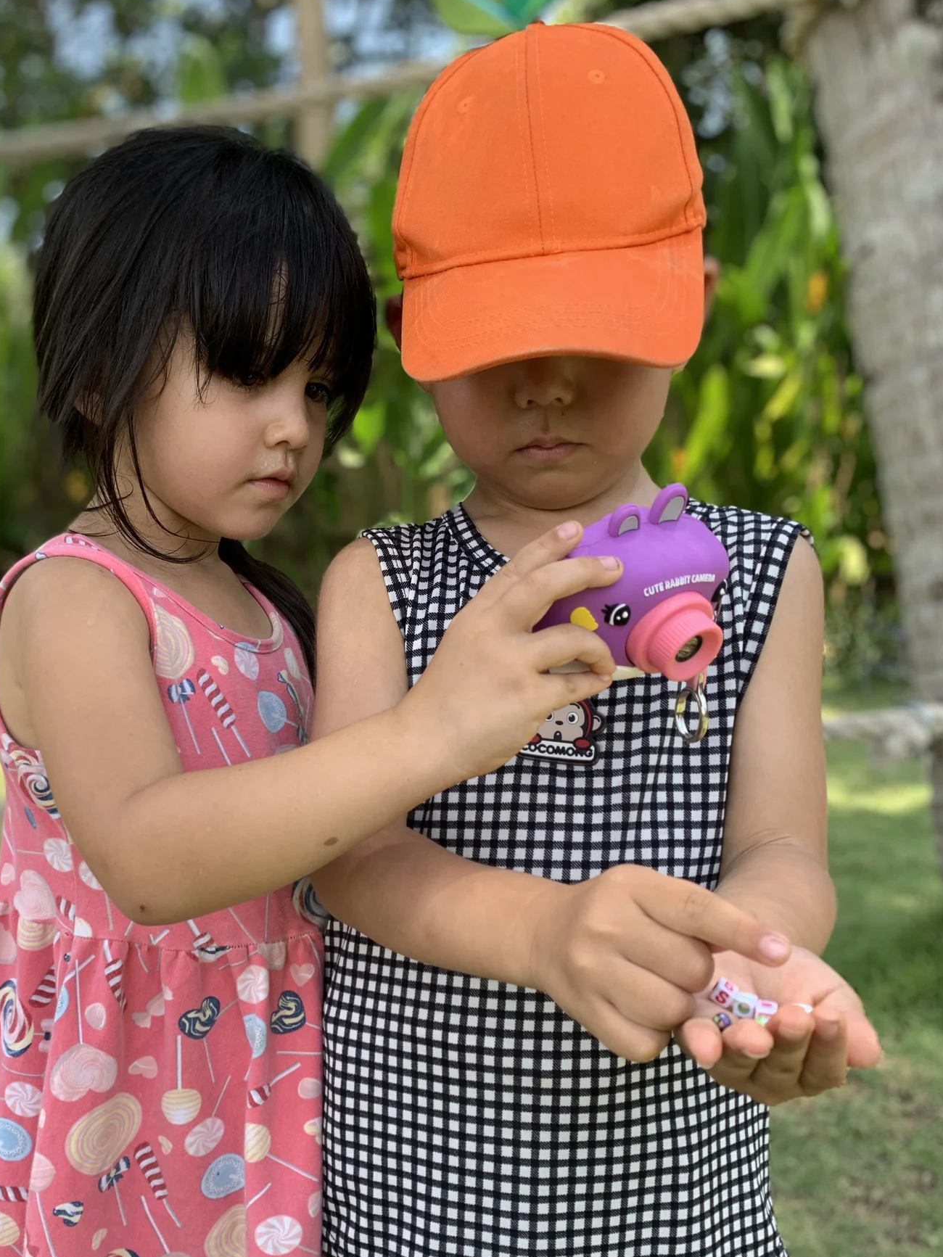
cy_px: 695
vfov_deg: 56.7
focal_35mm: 32
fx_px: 1162
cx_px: 377
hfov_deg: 43.9
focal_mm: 4.25
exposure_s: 1/297
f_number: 1.8
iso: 25
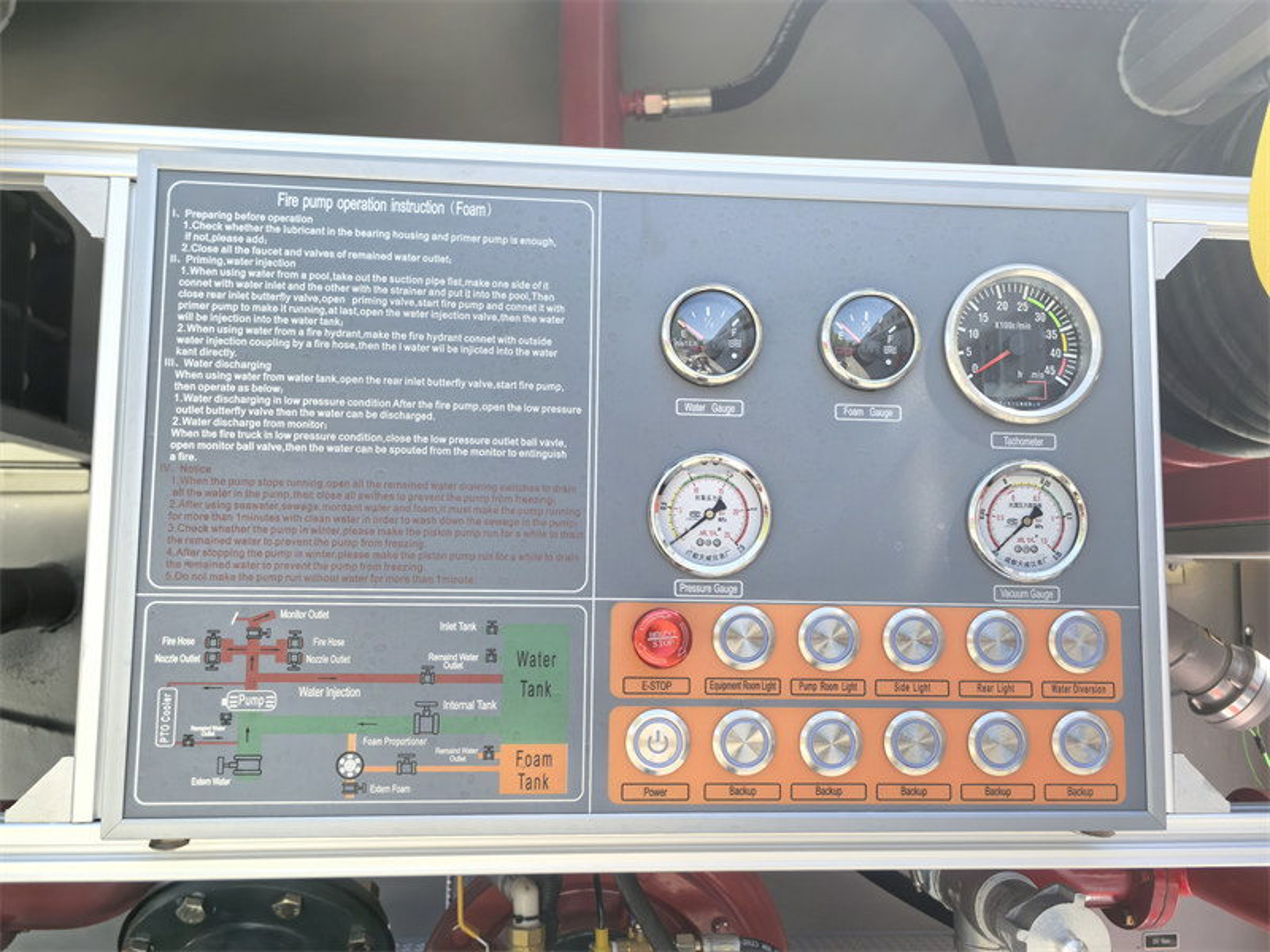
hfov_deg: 61.7
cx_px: 635
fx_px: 1064
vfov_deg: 48.2
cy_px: 476
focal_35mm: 29
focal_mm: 5.75
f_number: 2
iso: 100
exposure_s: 1/1002
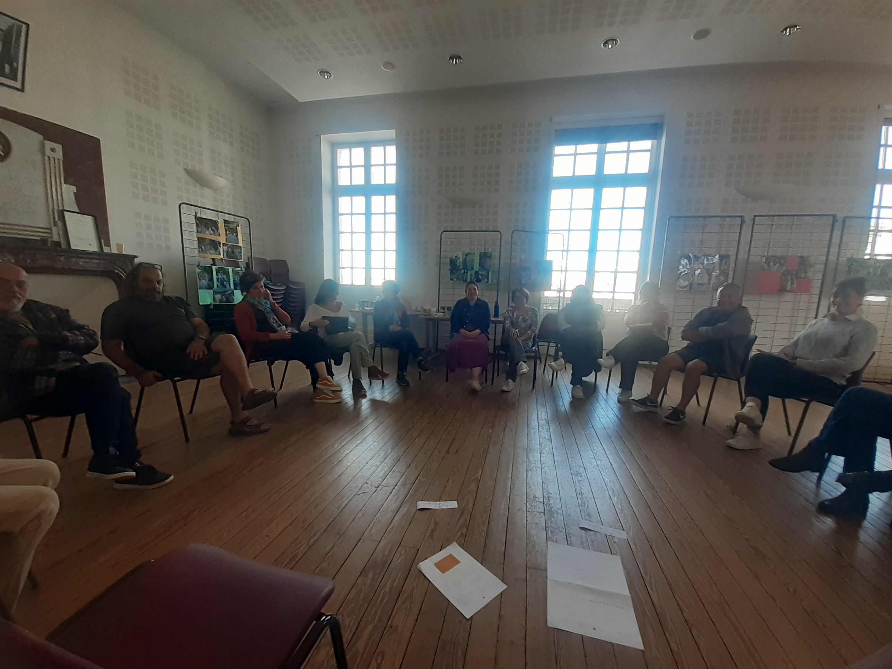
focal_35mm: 13
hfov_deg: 106.2
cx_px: 446
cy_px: 334
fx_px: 335
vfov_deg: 89.9
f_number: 2.2
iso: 50
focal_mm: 1.13
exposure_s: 1/50
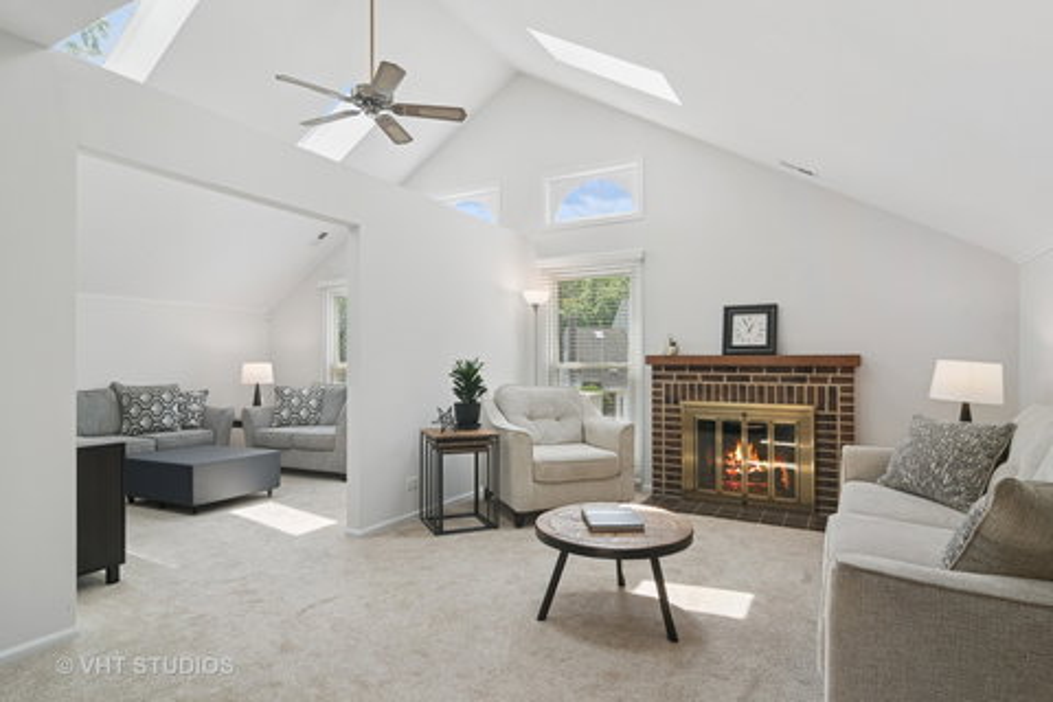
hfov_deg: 90.0
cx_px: 526
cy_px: 351
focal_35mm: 18
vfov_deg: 67.4
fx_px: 526
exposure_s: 1/25
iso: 200
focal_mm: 12
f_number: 8
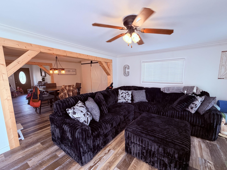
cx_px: 121
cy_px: 88
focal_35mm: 15
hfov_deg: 98.0
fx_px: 98
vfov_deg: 81.7
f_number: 2.2
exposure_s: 1/120
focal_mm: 2.22
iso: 200
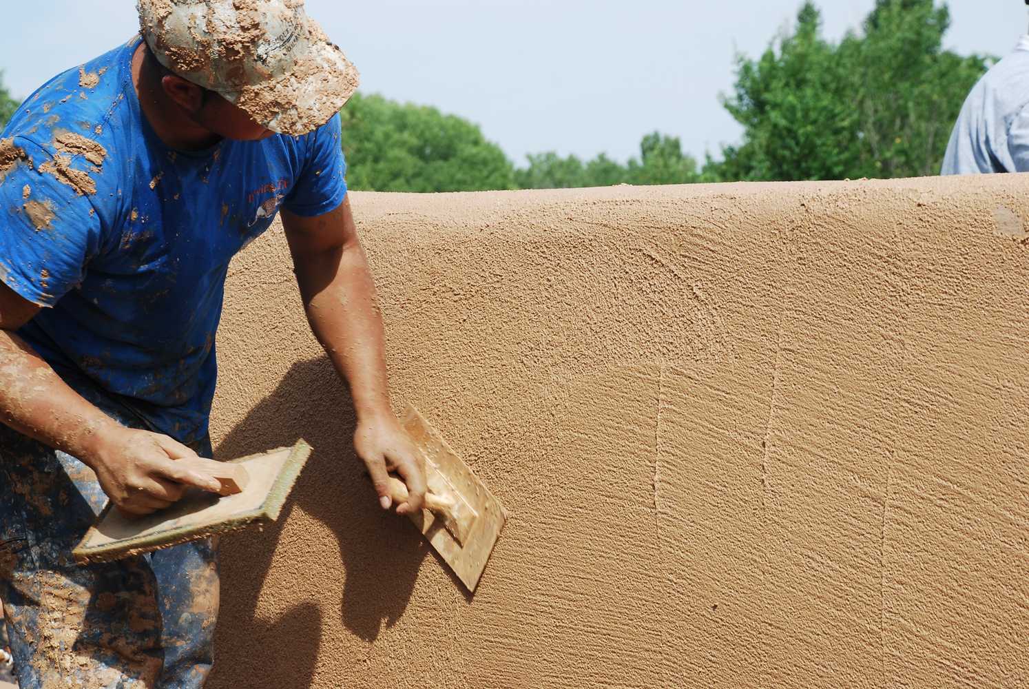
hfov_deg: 19.4
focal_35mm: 105
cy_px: 344
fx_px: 3005
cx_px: 514
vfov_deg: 13.1
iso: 160
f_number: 10
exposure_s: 1/250
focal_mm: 70
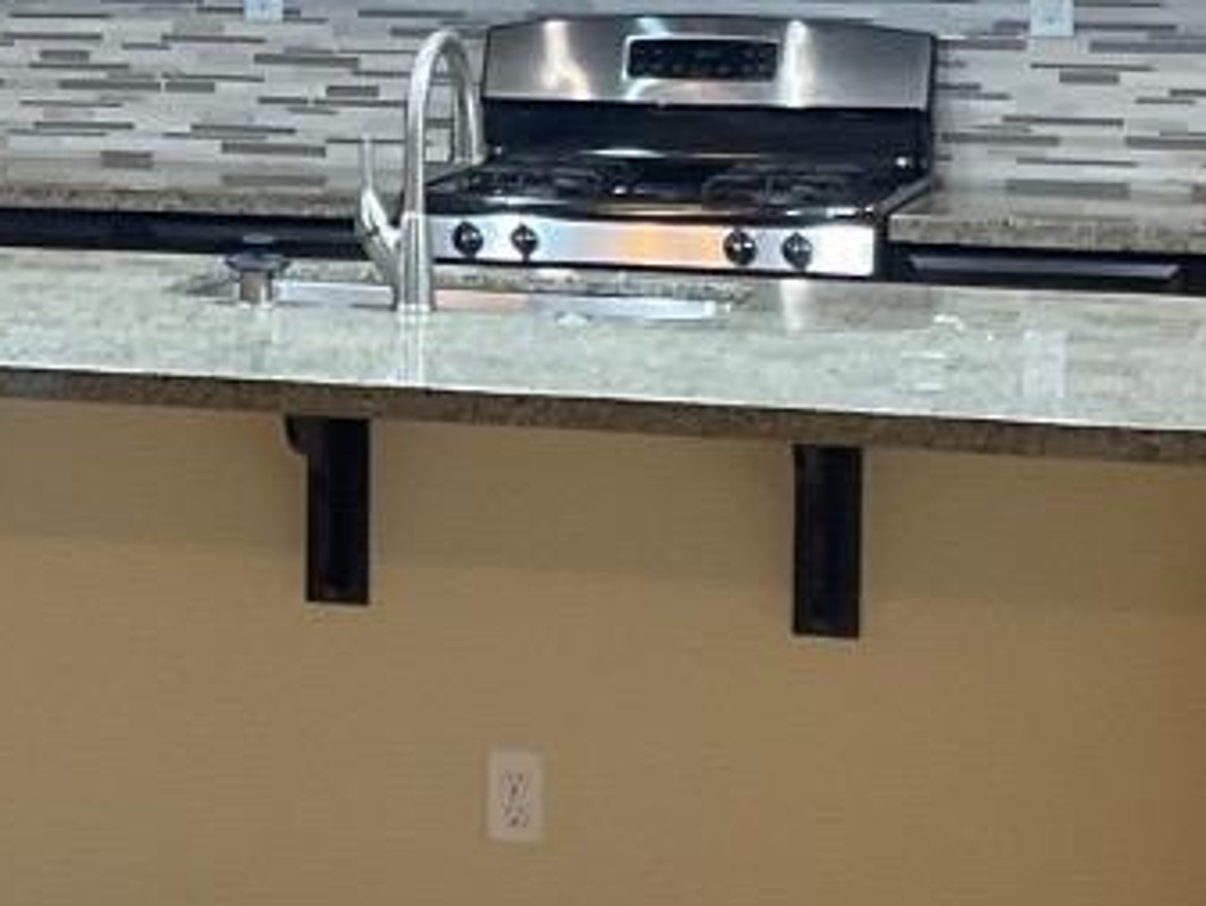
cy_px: 63
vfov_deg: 11.4
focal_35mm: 129
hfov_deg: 15.0
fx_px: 4496
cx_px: -50
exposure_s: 1/60
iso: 100
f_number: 1.8
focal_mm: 3
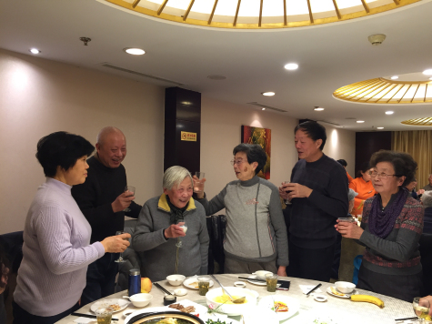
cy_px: 162
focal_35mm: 29
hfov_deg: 61.7
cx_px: 216
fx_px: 362
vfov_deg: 48.2
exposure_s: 1/33
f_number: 2.2
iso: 100
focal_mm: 4.15
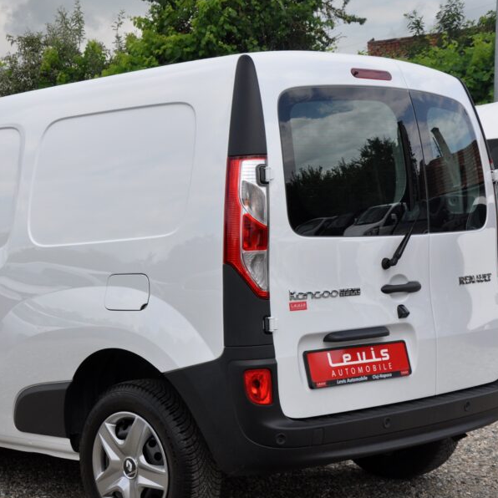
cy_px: 281
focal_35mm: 70
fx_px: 1139
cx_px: 119
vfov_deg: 24.6
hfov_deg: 24.4
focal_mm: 32
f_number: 9
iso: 500
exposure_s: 1/320
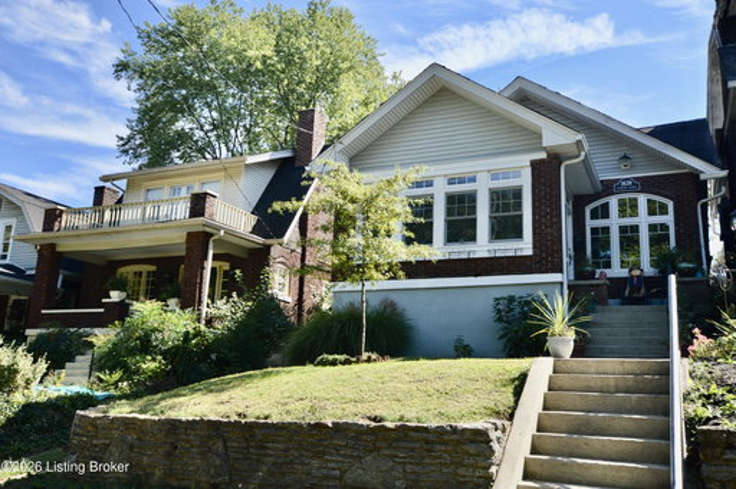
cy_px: 244
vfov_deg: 43.5
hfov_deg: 62.0
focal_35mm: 30
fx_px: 613
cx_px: 368
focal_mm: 20
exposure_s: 1/200
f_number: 7.1
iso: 100
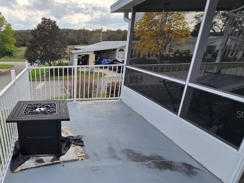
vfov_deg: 58.2
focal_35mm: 23
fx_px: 162
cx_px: 61
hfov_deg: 69.0
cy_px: 114
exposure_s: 1/1406
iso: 50
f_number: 2.2
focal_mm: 2.2
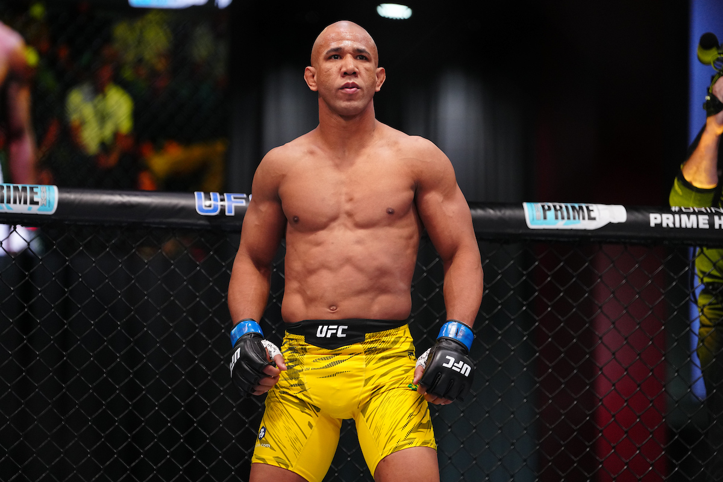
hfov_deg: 13.3
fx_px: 3093
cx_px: 362
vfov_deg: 8.9
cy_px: 241
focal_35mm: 154
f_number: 2.8
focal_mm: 154
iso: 2500
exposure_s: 1/800
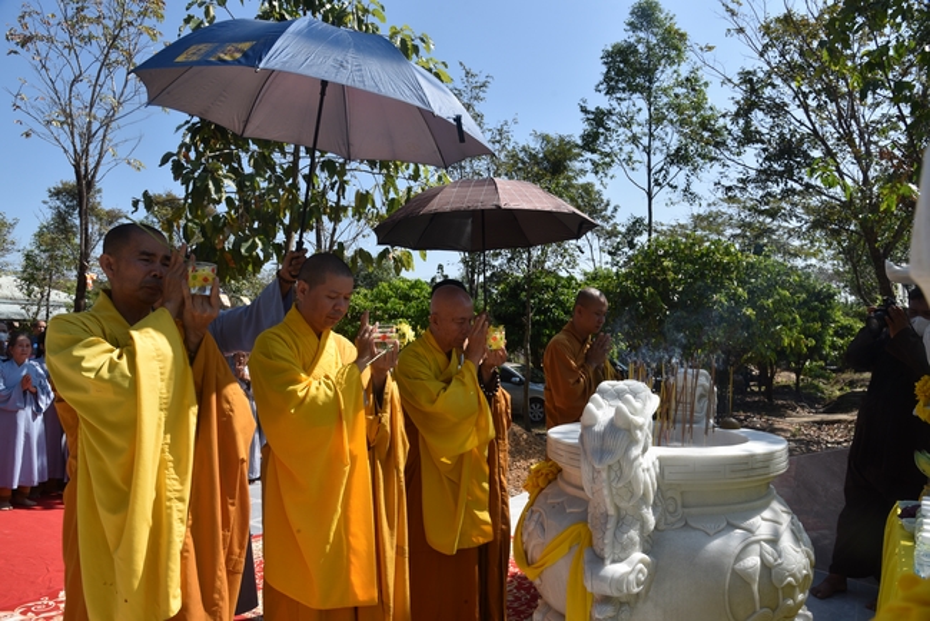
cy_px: 310
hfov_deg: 73.7
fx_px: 620
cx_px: 465
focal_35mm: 24
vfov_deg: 53.2
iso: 200
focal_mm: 24
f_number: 9
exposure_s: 1/320
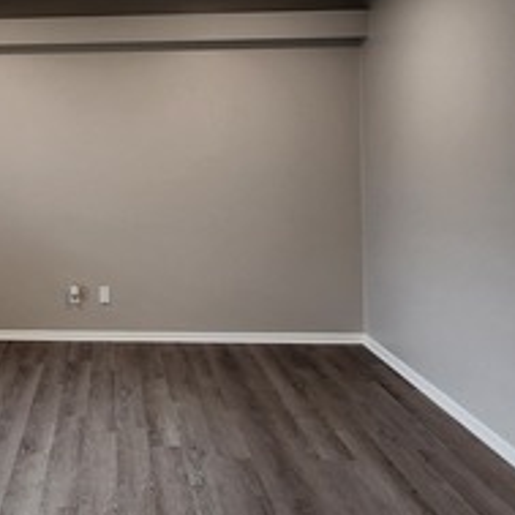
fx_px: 656
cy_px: 144
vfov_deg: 41.9
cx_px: 33
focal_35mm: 39
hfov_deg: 39.2
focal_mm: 2.2
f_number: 2.2
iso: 100
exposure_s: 1/60
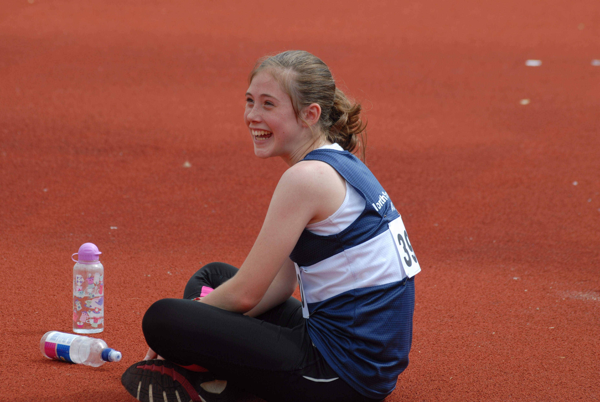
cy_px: 201
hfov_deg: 8.1
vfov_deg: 5.4
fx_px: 4255
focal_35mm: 255
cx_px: 300
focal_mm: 170
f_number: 8
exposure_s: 1/250
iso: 100
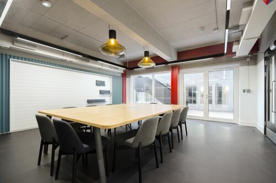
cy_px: 92
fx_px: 115
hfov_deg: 100.5
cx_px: 138
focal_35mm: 15
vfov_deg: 77.1
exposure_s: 1/4
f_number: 8
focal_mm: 10
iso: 200
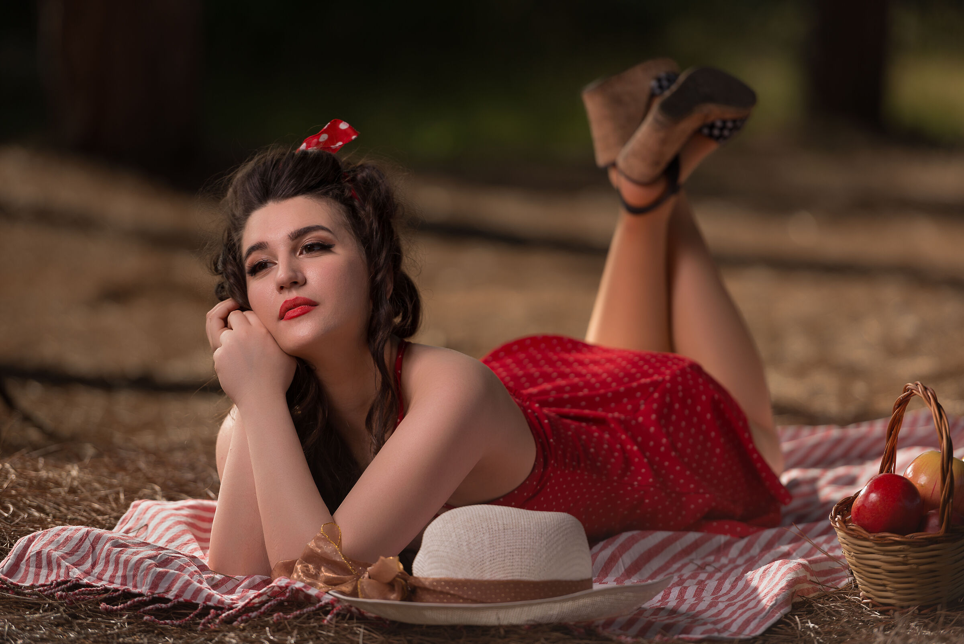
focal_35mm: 190
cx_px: 482
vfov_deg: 7.2
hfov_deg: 10.8
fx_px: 5089
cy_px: 322
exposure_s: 1/800
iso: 100
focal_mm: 190
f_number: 2.8
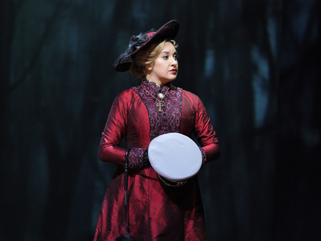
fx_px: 1994
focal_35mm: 215
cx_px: 154
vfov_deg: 6.9
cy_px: 121
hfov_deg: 9.2
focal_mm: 198
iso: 4000
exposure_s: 1/100
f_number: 4.5
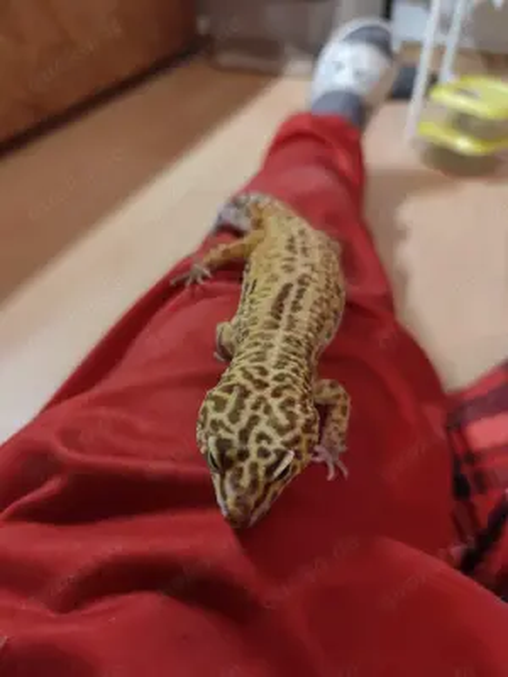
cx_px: 254
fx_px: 450
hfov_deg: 58.9
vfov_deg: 73.9
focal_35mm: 23
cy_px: 338
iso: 1250
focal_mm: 6.19
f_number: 1.65
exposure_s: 1/25
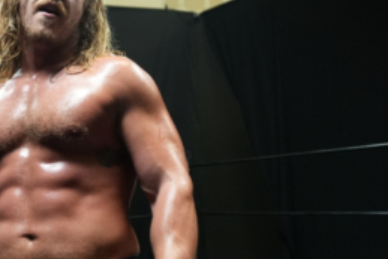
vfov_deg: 24.1
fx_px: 604
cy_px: 169
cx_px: 100
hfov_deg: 34.9
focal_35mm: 56
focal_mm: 29
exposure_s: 1/320
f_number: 2.8
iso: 8000
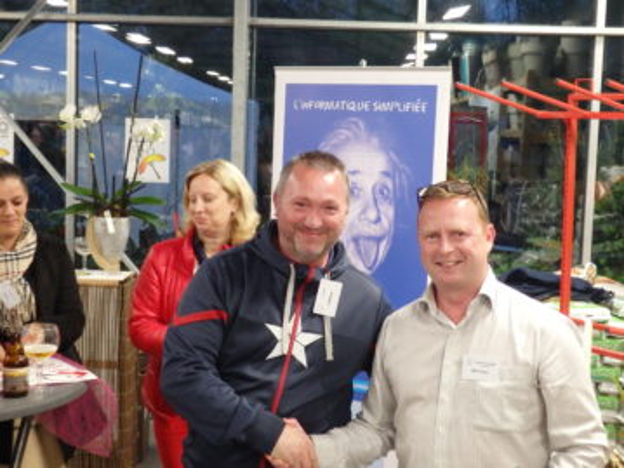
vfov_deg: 27.0
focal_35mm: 54
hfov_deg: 35.6
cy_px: 234
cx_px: 312
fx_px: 973
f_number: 4.1
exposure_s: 1/15
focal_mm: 9.8
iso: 1000
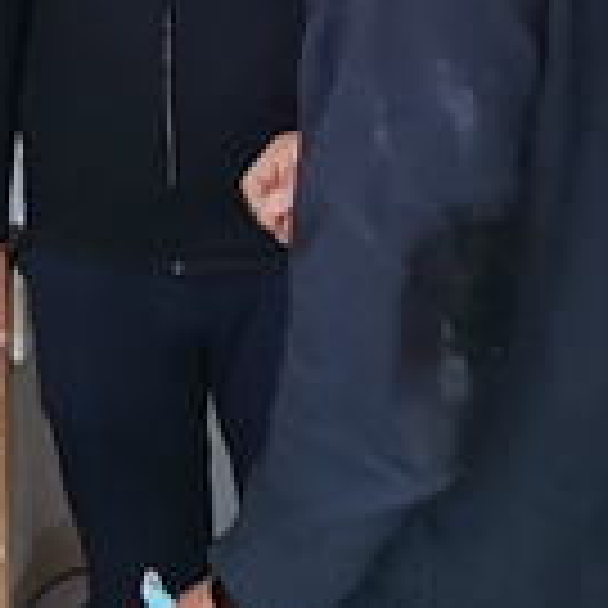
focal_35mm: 129
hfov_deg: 13.3
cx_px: -50
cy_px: -495
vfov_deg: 12.4
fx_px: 2563
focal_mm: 5.58
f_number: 1.8
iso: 125
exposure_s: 1/100
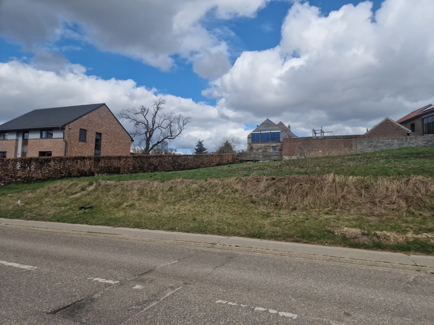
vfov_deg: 58.9
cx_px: 217
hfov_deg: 73.9
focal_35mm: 23
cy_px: 162
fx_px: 288
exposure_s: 1/1538
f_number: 1.8
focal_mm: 6.4
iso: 50
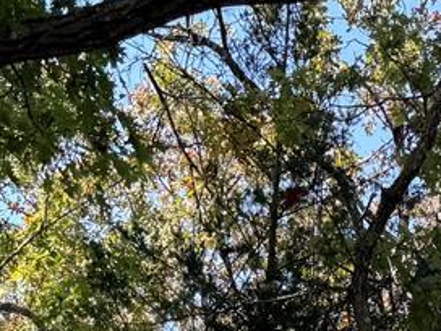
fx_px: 1796
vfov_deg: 9.8
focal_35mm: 141
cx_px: 491
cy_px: 657
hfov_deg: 13.7
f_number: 1.78
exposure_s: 1/685
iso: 80
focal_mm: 6.76
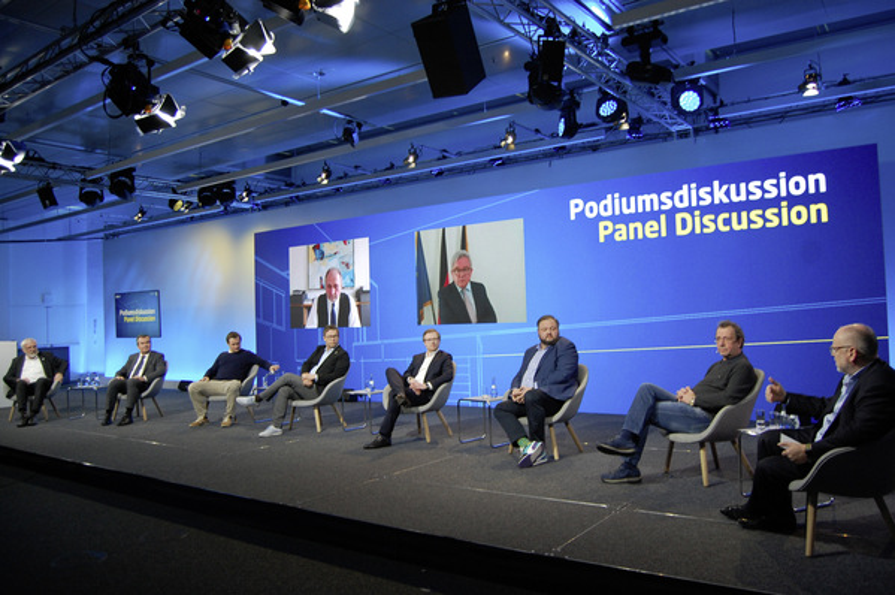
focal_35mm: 27
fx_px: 671
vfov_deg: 47.8
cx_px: 448
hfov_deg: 67.4
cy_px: 298
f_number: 3.5
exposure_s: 1/30
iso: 560
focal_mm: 18
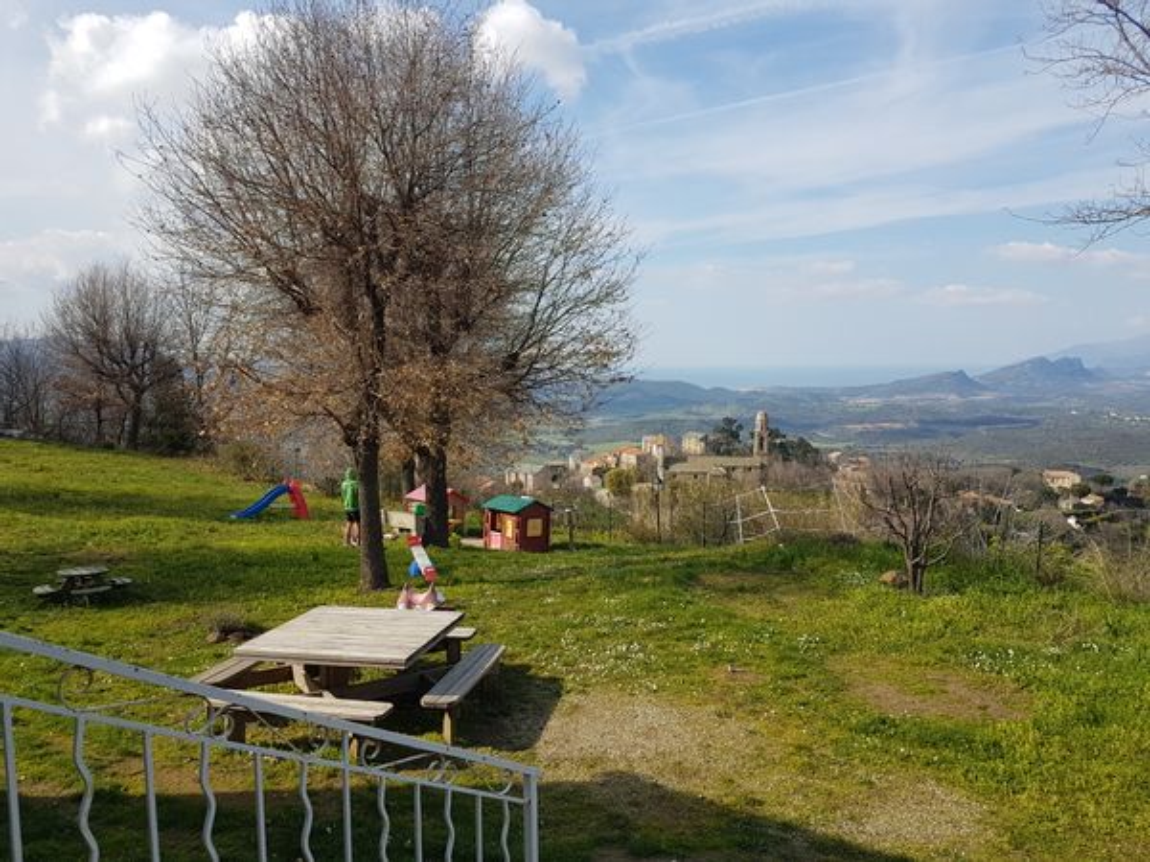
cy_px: 431
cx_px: 575
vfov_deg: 53.1
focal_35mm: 26
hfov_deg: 67.3
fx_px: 864
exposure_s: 1/1840
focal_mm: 4.2
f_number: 1.7
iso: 40
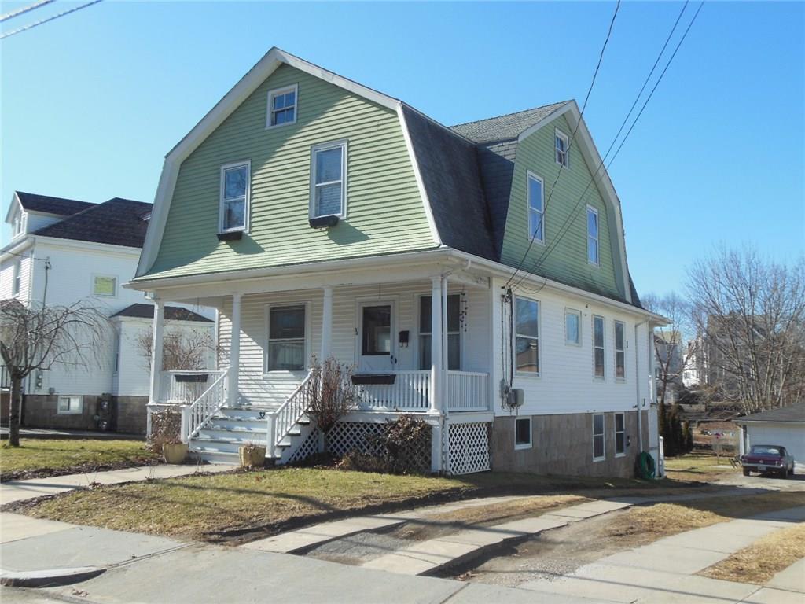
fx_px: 767
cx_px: 402
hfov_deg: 55.4
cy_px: 302
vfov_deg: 42.9
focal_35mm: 33
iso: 125
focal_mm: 6
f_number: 3.5
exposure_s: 1/1000
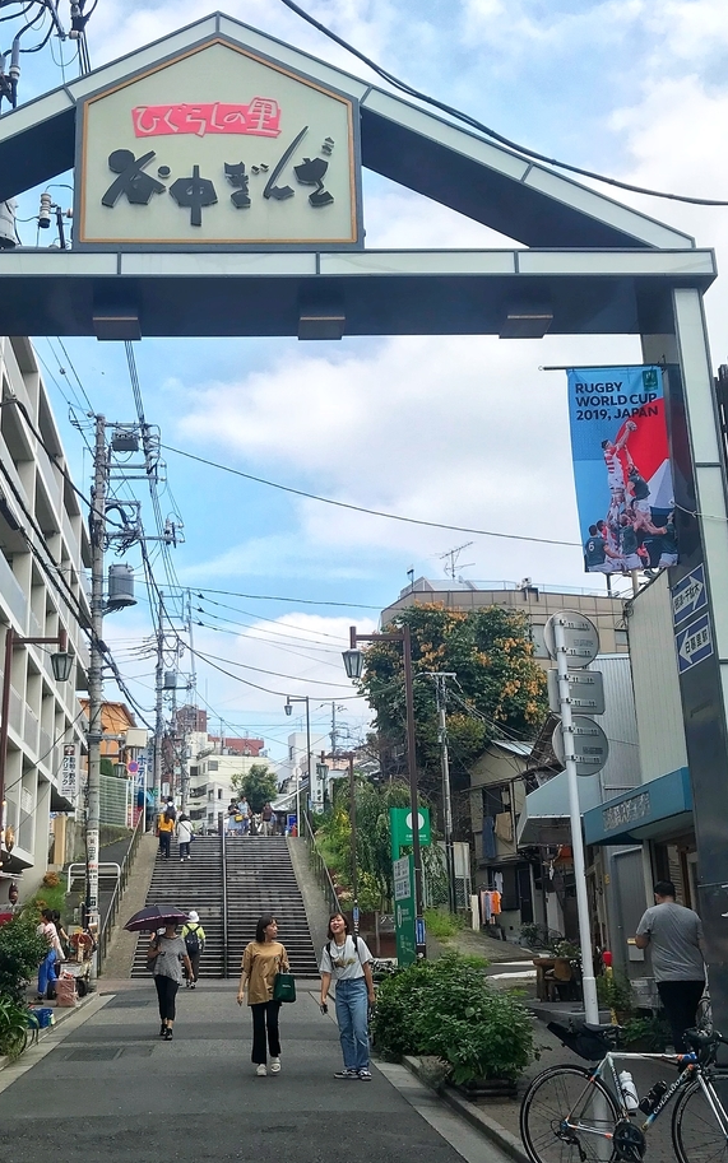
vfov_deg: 50.4
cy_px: 587
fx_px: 1237
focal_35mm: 39
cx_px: 244
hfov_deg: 32.5
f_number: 1.8
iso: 20
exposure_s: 1/1546
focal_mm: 3.99
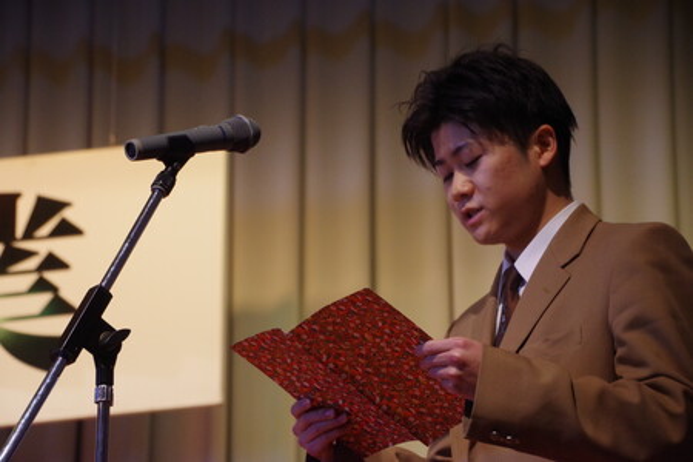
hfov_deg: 14.4
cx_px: 346
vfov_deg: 9.6
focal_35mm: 142
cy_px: 231
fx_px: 2743
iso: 3200
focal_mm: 95
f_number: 5.6
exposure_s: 1/160
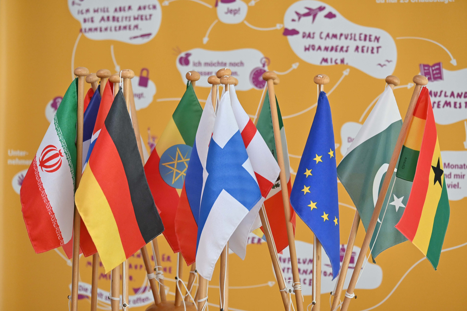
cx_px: 234
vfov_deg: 9.0
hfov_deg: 13.4
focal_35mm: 153
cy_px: 156
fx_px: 1985
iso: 1000
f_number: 5
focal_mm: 102
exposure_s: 1/125
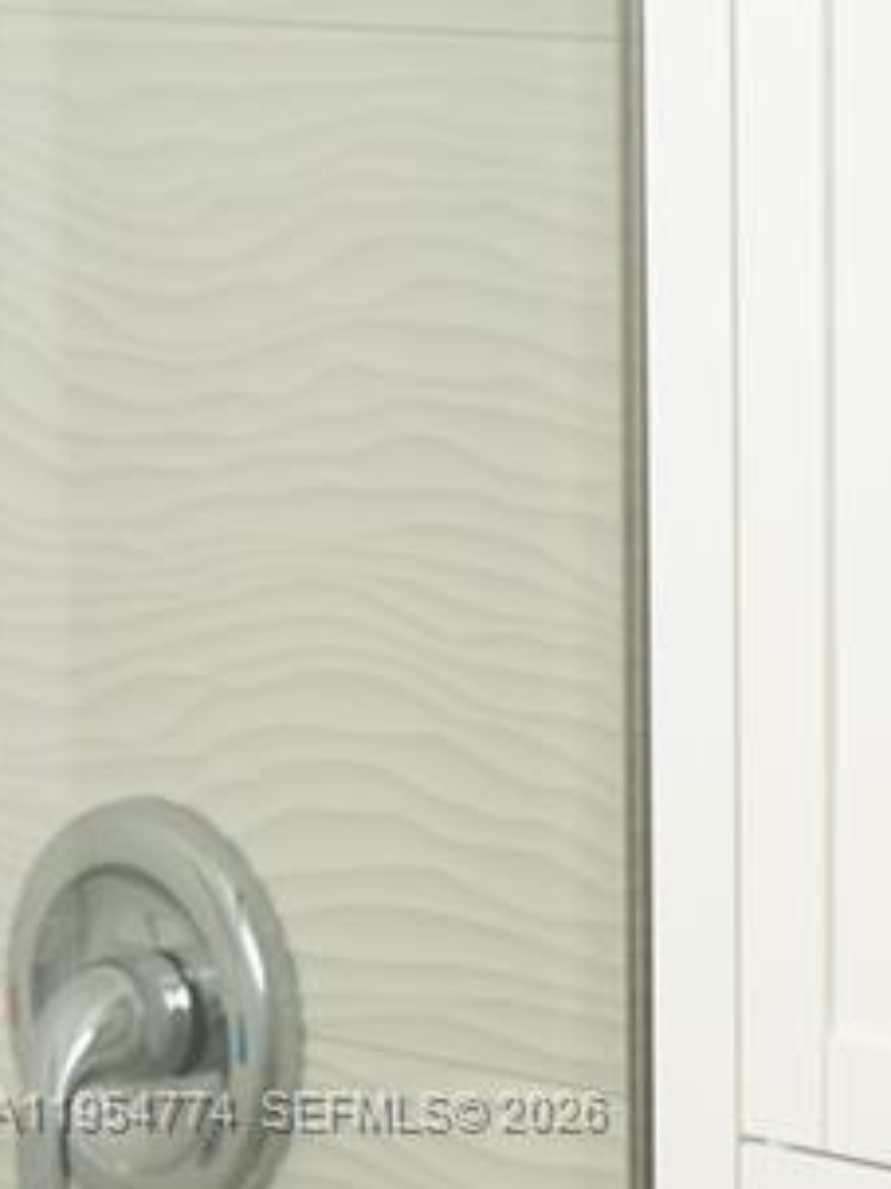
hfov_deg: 7.9
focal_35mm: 183
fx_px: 6285
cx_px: 1546
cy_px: 1114
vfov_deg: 10.7
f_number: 6.3
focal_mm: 48
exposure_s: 1/250
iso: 200
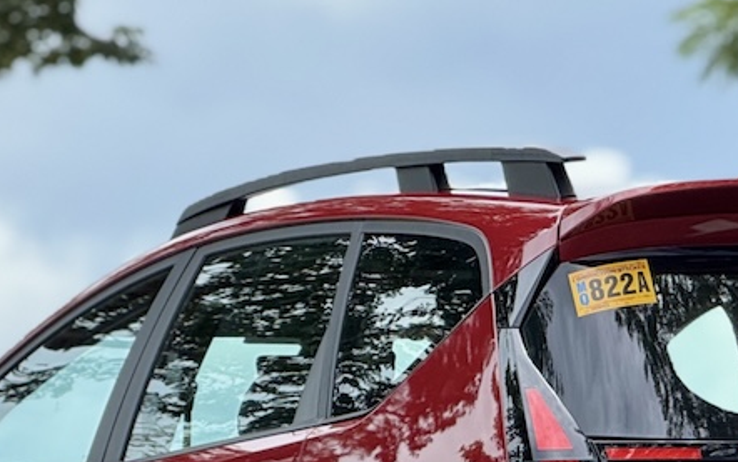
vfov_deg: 3.8
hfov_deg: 6.1
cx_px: 533
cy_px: 590
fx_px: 6944
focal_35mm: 345
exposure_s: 1/736
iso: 50
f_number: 2.8
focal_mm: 15.66
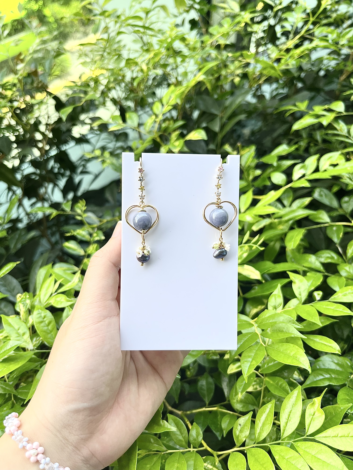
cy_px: 235
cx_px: 176
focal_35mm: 26
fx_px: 354
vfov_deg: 67.3
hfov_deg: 53.1
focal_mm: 5.1
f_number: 1.6
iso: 50
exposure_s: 1/510
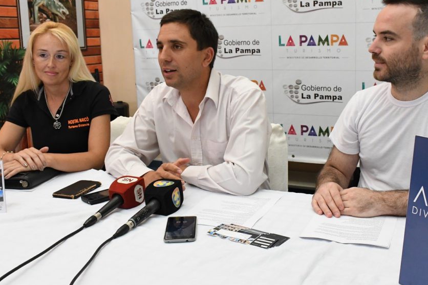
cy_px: 127
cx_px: 246
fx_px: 499
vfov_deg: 31.9
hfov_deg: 46.3
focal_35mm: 42
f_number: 7.1
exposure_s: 1/200
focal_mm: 20
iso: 3200
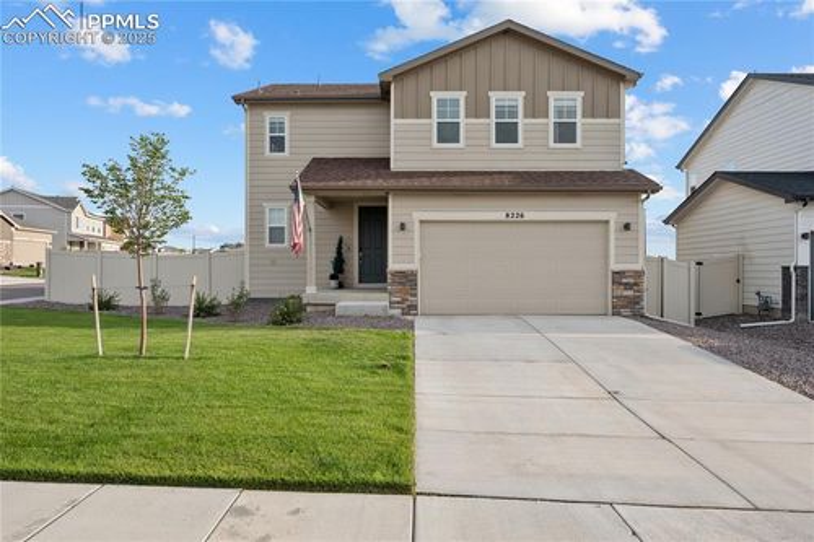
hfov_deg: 73.8
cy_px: 271
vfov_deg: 53.1
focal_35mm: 24
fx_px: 542
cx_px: 407
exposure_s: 1/50
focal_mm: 24
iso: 100
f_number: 11
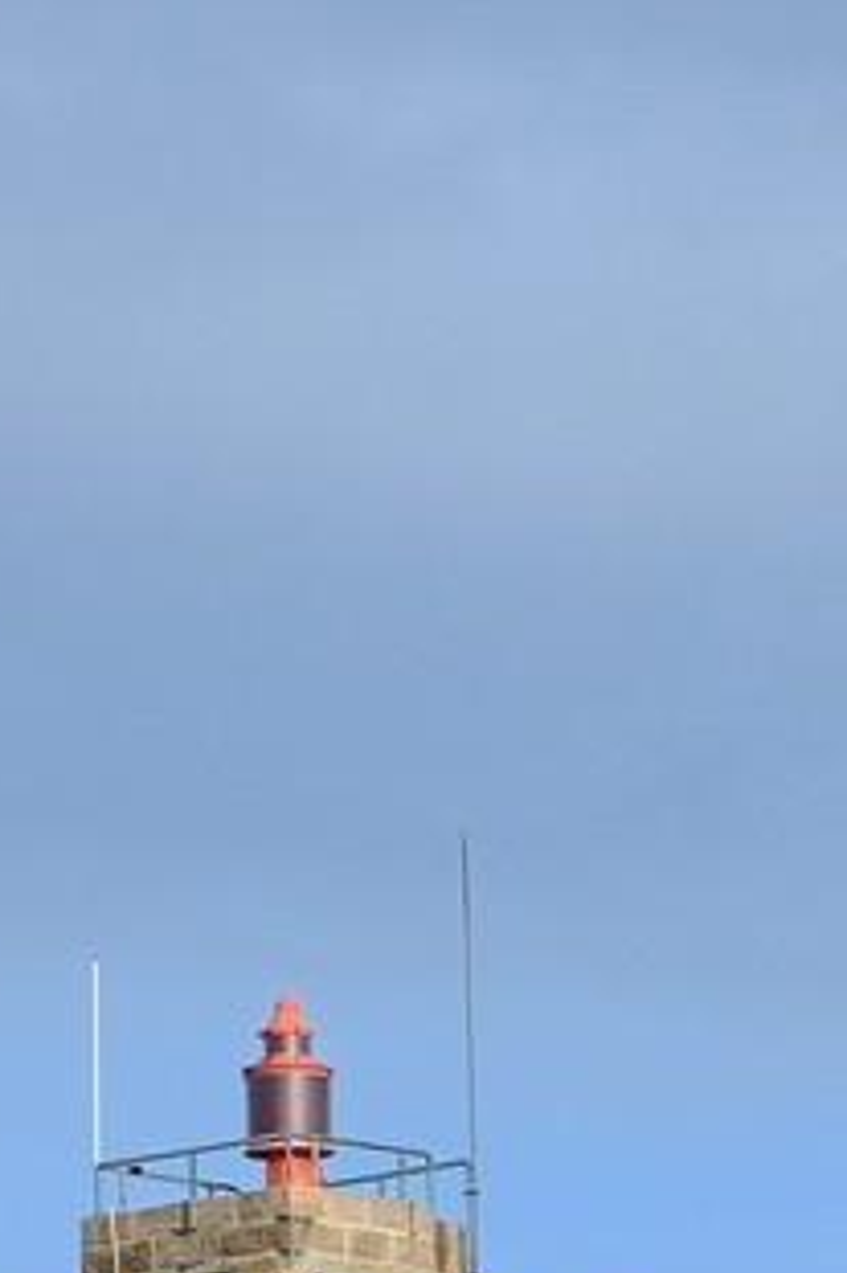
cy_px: 2968
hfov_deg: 2.2
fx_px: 22151
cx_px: 610
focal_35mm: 627
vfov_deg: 3.3
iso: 400
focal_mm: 122
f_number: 8
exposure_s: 1/1000
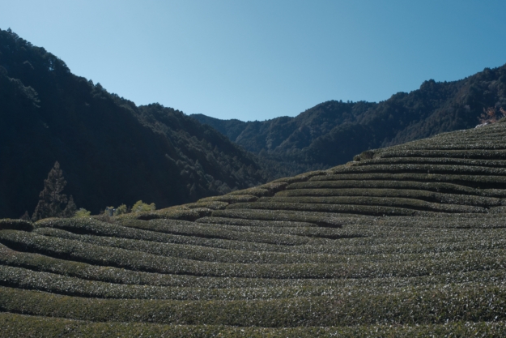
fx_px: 590
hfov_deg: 46.4
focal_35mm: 42
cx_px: 253
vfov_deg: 31.9
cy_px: 169
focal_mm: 27
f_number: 8
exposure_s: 1/250
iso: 125
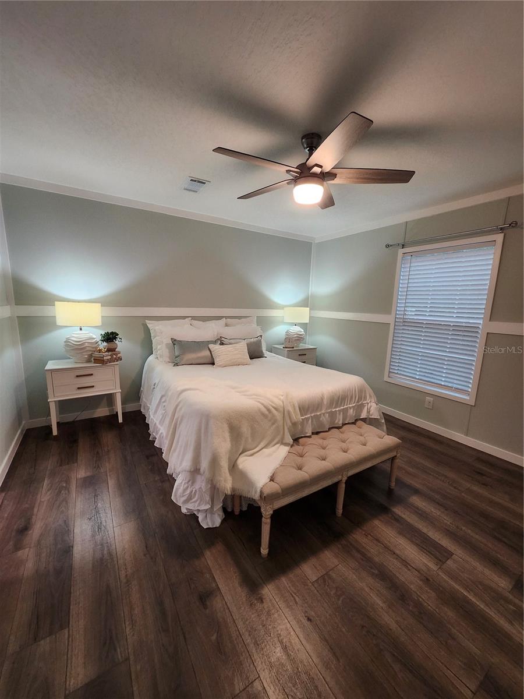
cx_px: 262
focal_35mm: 13
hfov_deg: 89.9
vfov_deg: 106.2
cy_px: 350
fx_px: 262
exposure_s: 1/60
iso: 200
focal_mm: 1.74
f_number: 2.2
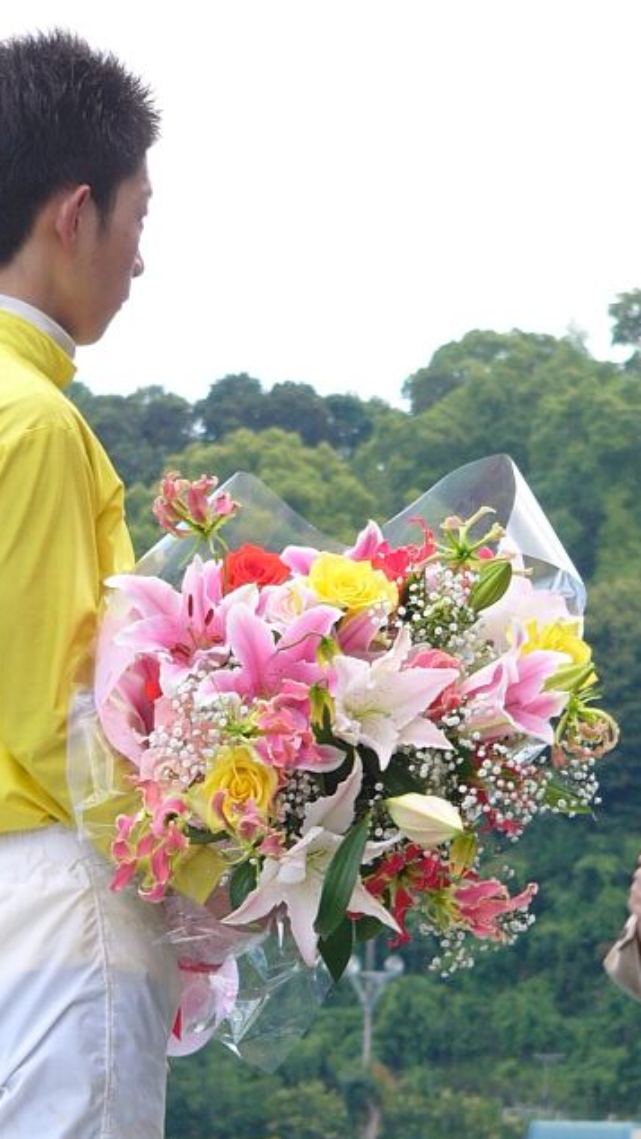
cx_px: 222
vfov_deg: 14.0
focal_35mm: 153
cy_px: 568
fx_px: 4619
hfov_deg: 7.9
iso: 50
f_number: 4
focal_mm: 23.1
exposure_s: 1/160
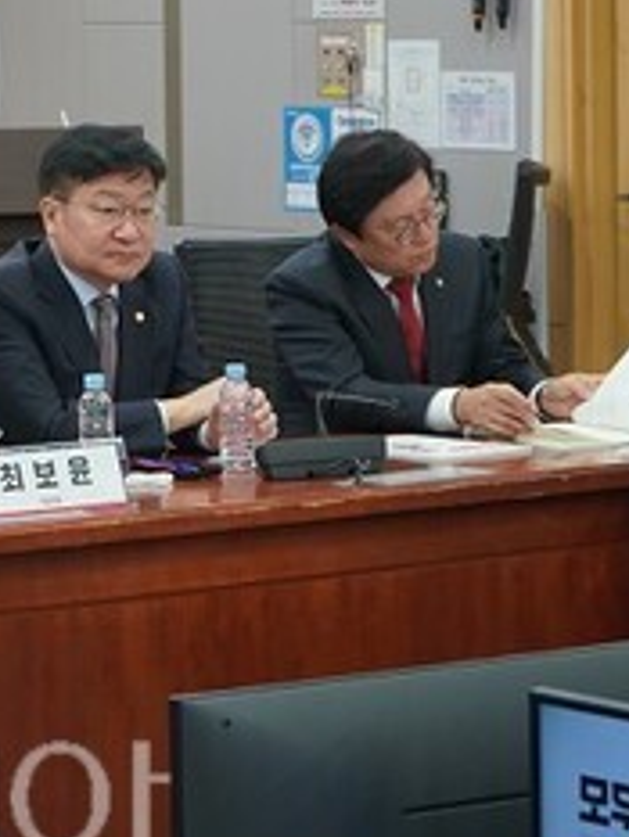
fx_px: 4188
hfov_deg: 8.4
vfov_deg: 11.4
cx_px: -277
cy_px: 223
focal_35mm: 173
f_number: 5.6
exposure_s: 1/160
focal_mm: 70
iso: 1250
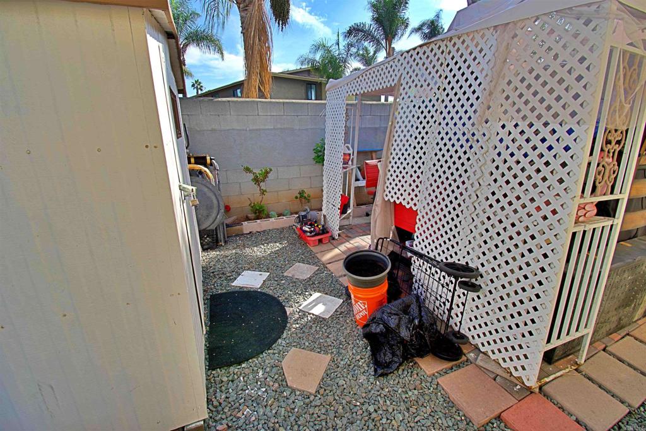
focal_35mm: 15
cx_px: 323
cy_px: 216
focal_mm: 10
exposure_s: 1/250
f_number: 8
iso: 100
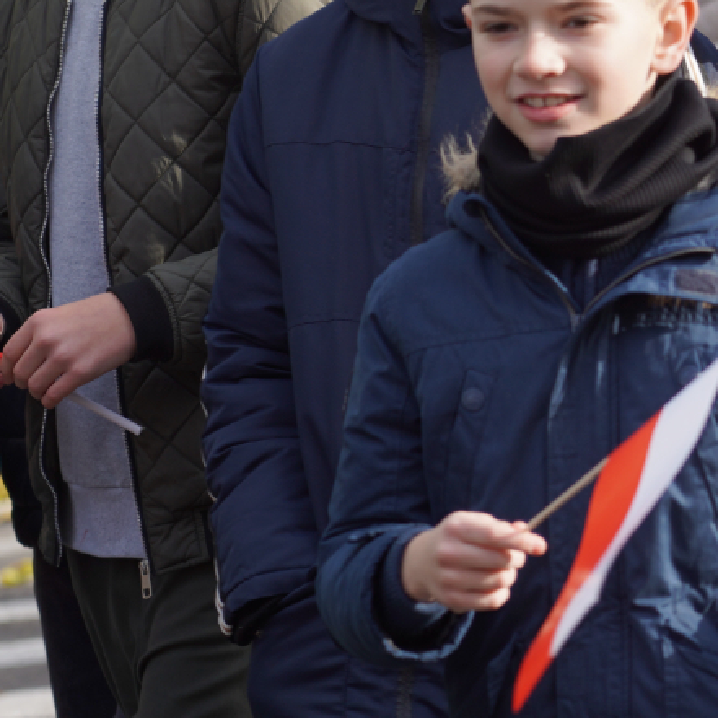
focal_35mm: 263
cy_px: 128
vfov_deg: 6.6
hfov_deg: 6.6
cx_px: 733
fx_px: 6172
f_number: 4
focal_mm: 105
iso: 100
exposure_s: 1/250
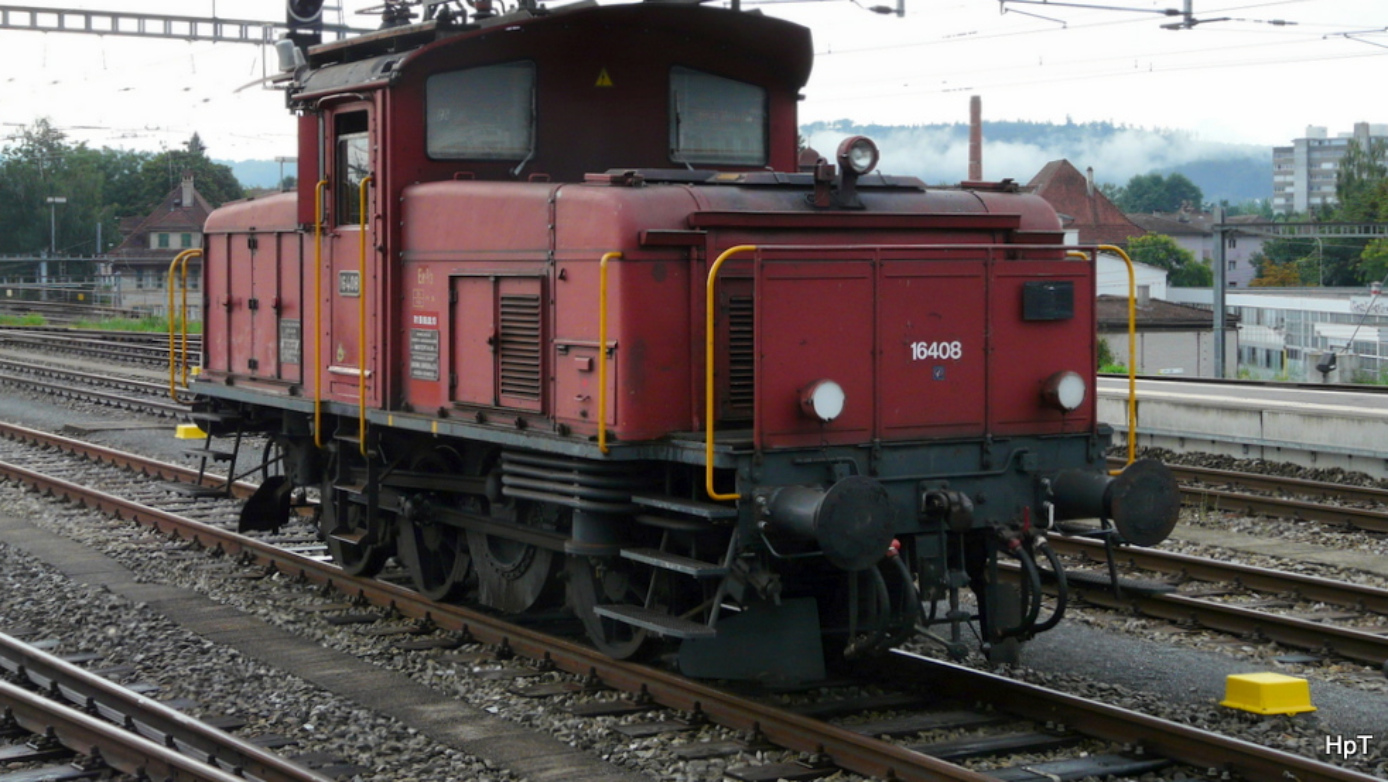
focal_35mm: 61
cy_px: 257
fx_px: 2246
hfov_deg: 34.3
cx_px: 700
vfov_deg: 19.7
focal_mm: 9
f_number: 4
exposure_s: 1/250
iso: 100
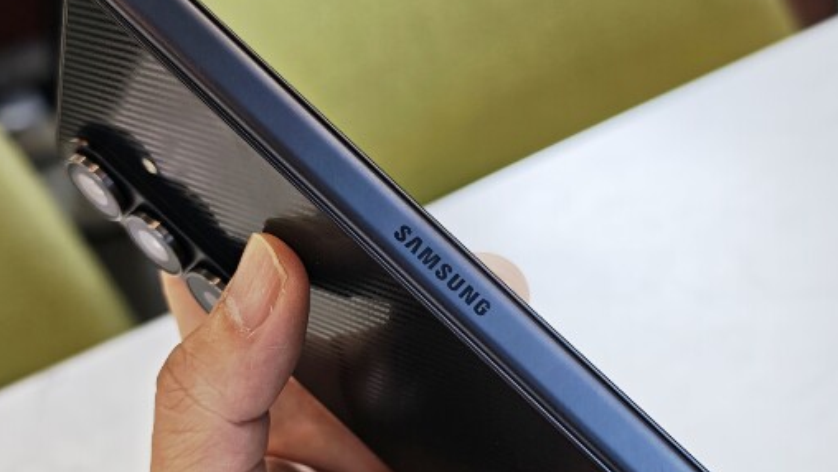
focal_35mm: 71
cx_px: 419
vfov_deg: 17.0
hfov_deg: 29.7
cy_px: 314
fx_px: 1578
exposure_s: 1/185
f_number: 1.63
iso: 50
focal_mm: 8.72
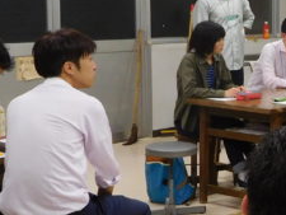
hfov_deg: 18.8
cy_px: 88
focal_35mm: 89
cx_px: 458
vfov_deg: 16.6
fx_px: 736
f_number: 3.4
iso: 200
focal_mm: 4.5
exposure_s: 1/30
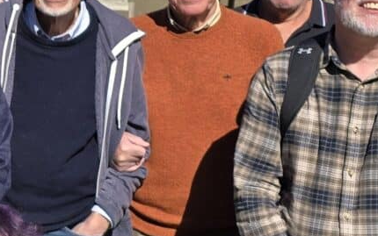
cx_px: -90
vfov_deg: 11.3
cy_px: 46
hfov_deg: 17.1
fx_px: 1195
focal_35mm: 116
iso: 12
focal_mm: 6.3
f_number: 1.7
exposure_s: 1/1087
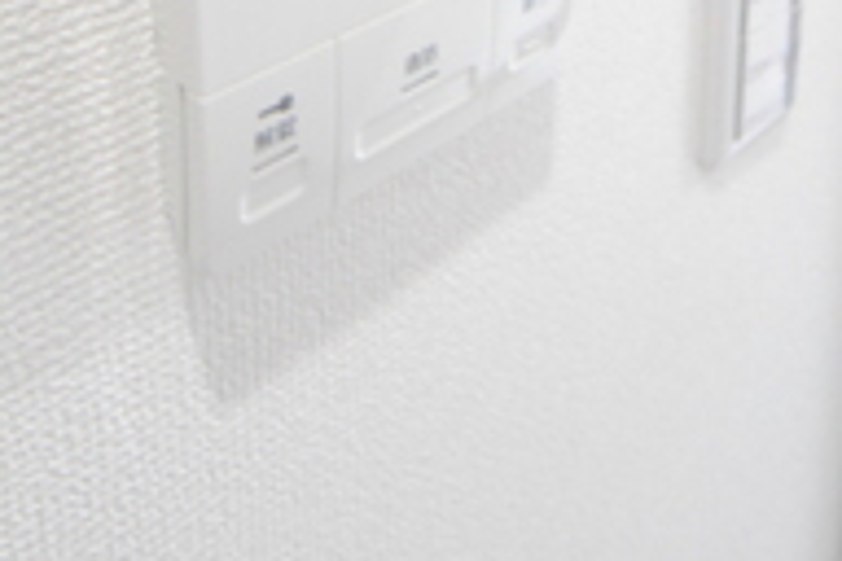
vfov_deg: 24.4
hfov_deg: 48.5
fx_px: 935
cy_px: -320
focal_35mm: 40
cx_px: 421
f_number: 4.5
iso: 1000
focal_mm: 8
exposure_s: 1/30
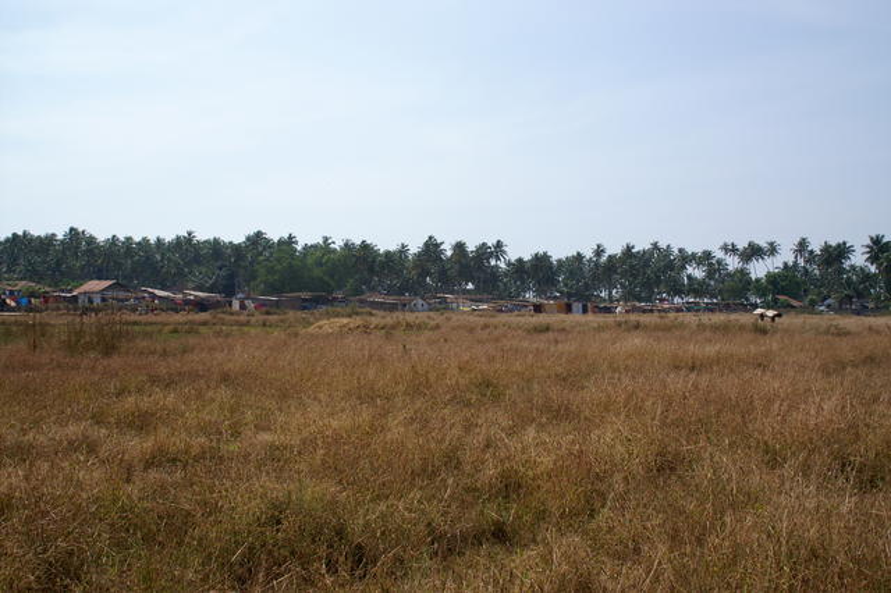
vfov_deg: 36.8
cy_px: 296
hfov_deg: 53.2
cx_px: 446
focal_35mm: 36
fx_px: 891
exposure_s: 1/1000
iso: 200
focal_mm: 24
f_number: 9
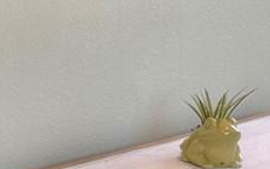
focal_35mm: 176
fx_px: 1297
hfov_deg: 11.4
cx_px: -138
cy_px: 40
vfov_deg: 7.5
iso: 100
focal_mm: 6.76
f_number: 1.78
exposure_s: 1/299
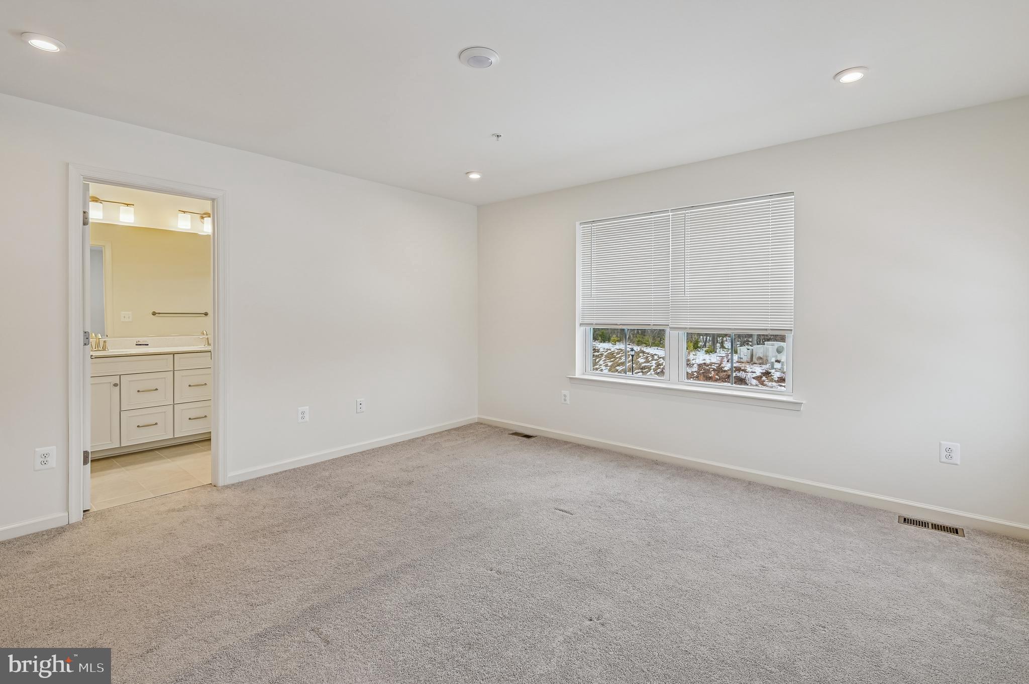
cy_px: 342
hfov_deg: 96.8
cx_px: 514
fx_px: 457
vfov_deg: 73.7
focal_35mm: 16
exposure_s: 1/15
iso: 100
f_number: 8
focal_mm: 16
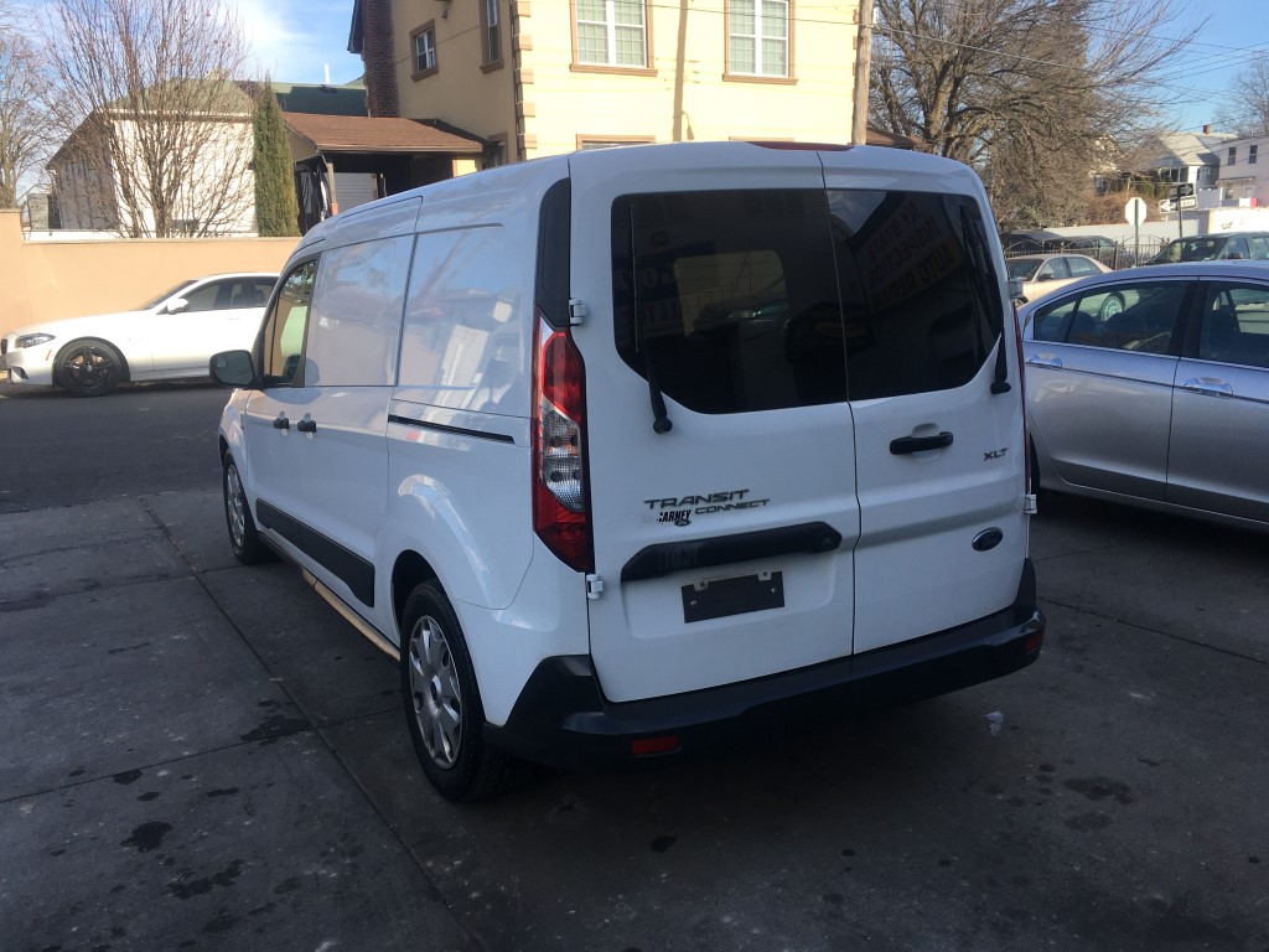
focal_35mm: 29
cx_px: 634
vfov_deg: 48.2
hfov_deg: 61.7
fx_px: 1063
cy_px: 476
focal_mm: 4.15
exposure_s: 1/725
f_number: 2.2
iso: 25
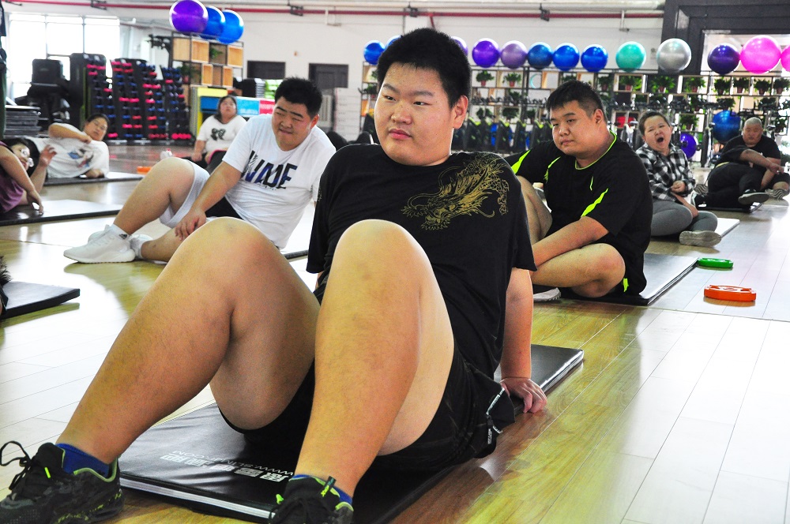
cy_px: 262
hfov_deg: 37.9
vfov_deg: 25.7
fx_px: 1151
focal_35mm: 52
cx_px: 395
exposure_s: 1/160
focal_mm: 35
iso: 1250
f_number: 4.5
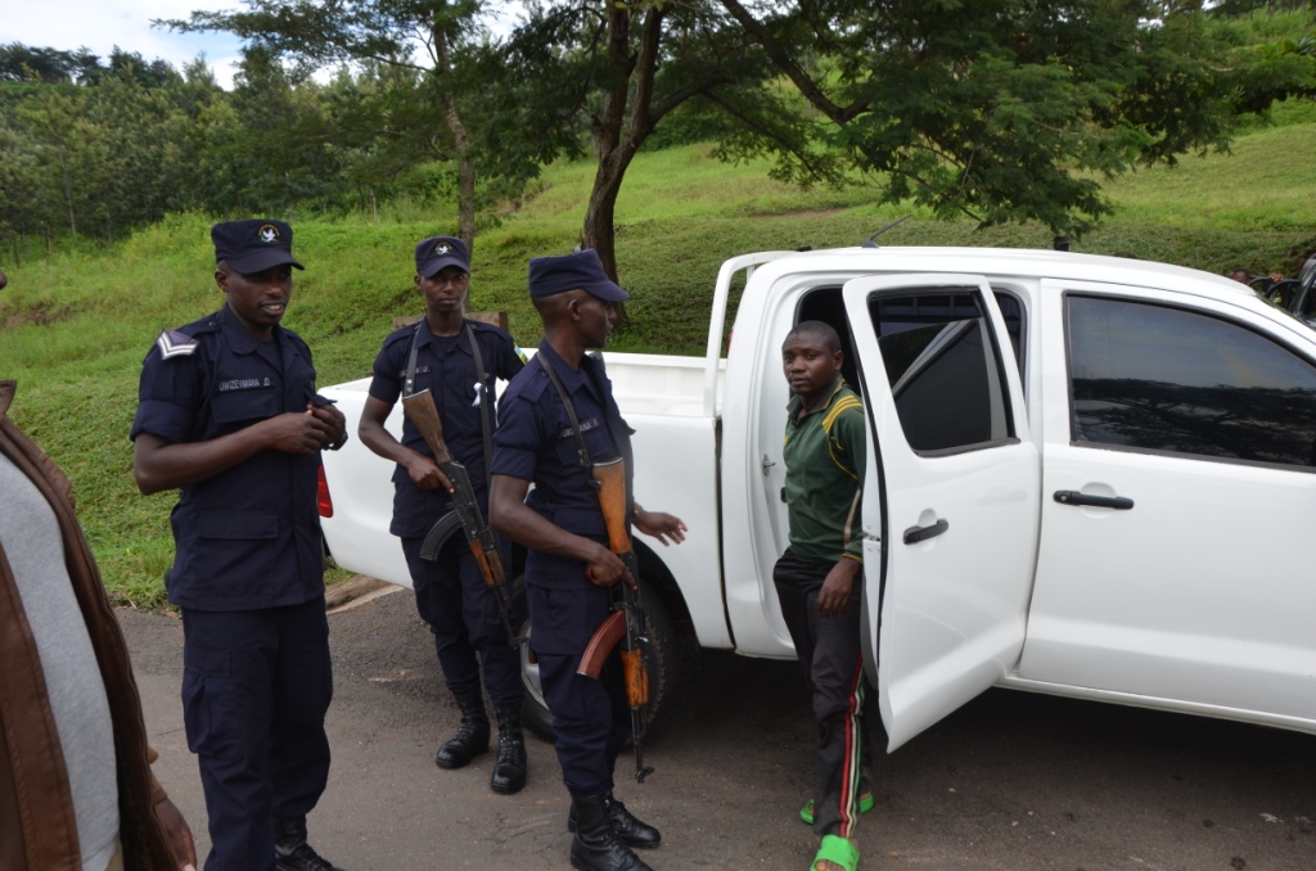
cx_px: 658
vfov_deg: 47.7
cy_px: 436
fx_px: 985
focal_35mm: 27
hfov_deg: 67.5
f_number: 8
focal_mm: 18
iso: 200
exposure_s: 1/250
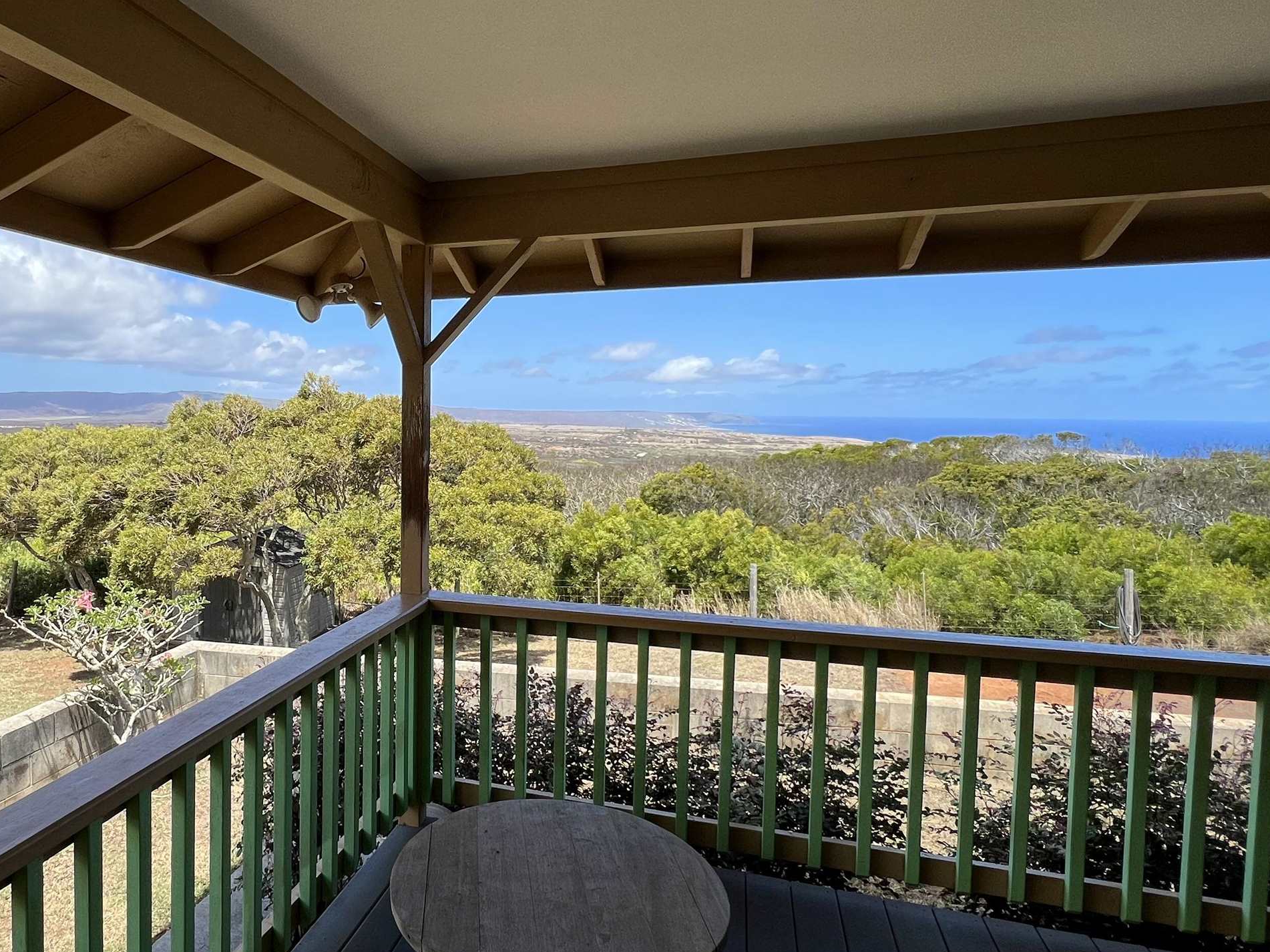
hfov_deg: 77.0
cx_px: 445
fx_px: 770
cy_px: 459
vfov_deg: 63.4
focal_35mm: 21
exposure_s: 1/1130
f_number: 1.8
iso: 32
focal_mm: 1.57
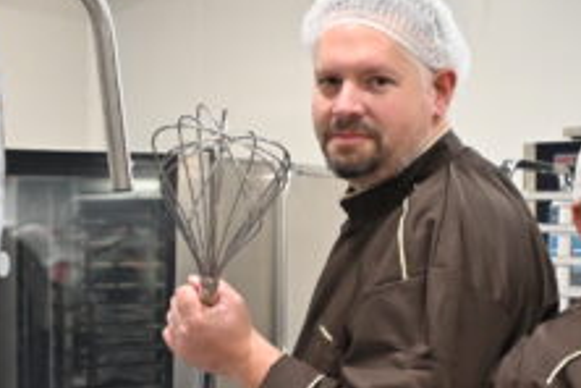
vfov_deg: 11.8
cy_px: 430
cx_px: 311
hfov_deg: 17.9
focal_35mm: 114
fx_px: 1840
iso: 3200
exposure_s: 1/160
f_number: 4.8
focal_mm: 33
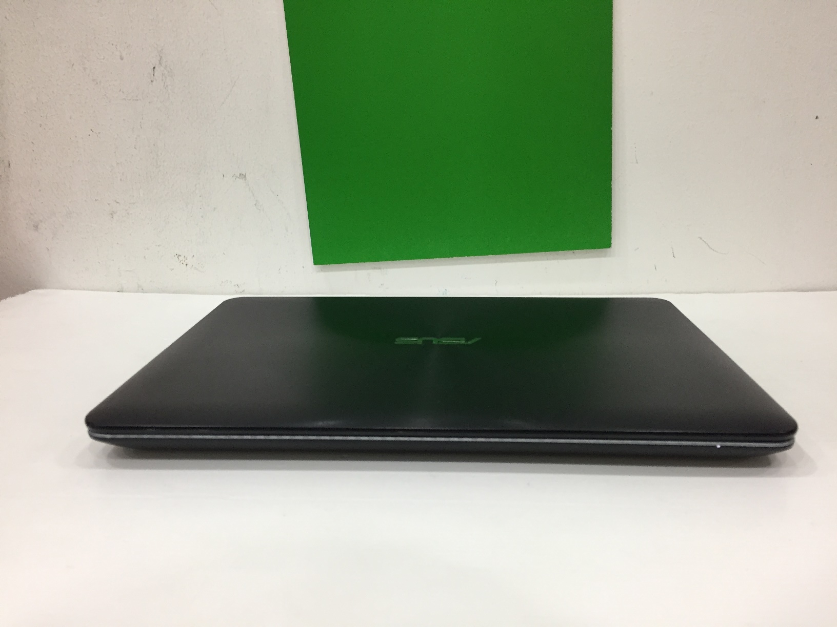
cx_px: 418
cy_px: 314
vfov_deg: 48.2
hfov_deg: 61.7
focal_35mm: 29
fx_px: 701
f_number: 2.2
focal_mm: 4.15
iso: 80
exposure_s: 1/33
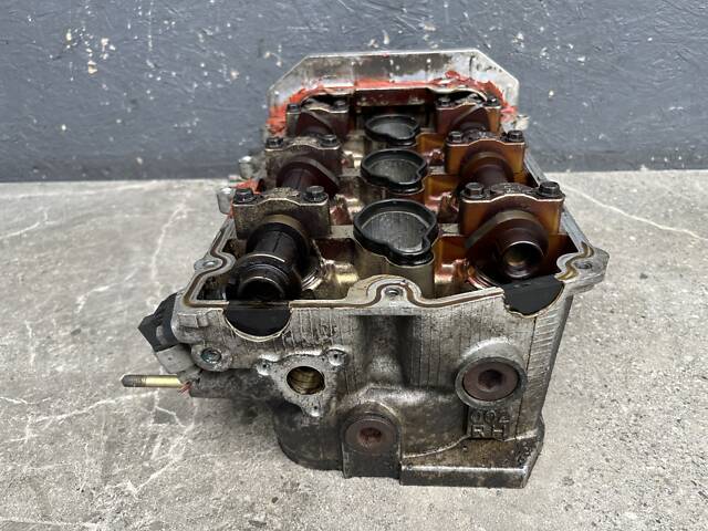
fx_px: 532
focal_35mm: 26
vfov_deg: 53.1
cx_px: 354
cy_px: 266
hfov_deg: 67.3
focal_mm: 5.1
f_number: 1.6
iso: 40
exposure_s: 1/254
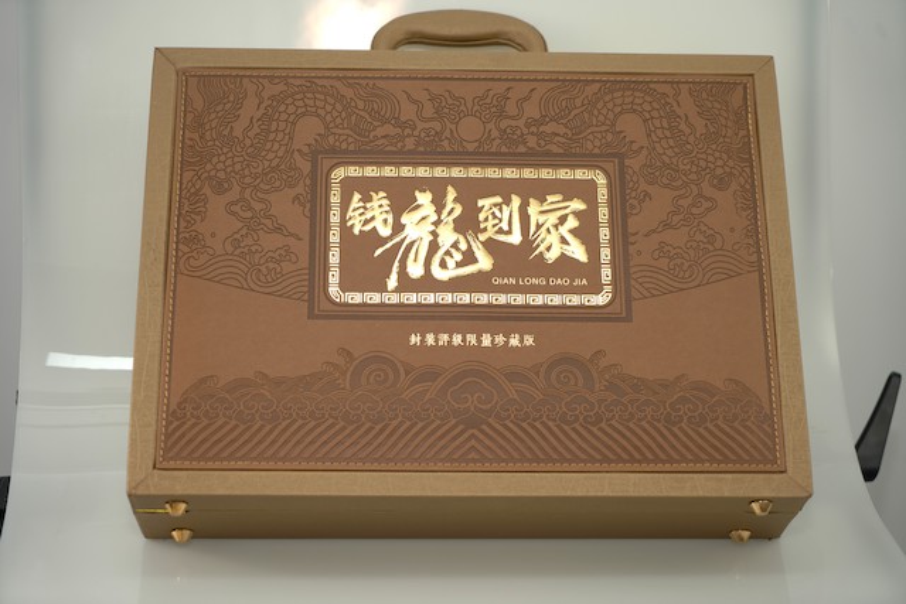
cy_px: 302
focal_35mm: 70
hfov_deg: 28.8
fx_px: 1762
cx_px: 453
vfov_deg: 19.5
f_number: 4
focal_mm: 70
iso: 100
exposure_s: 1/250
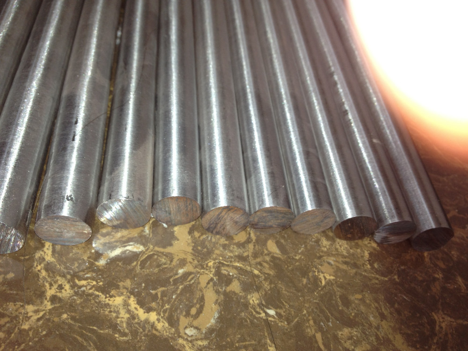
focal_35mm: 35
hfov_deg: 52.6
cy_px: 176
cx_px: 234
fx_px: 473
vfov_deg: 40.7
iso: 64
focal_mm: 4.28
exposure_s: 1/53
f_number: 2.4
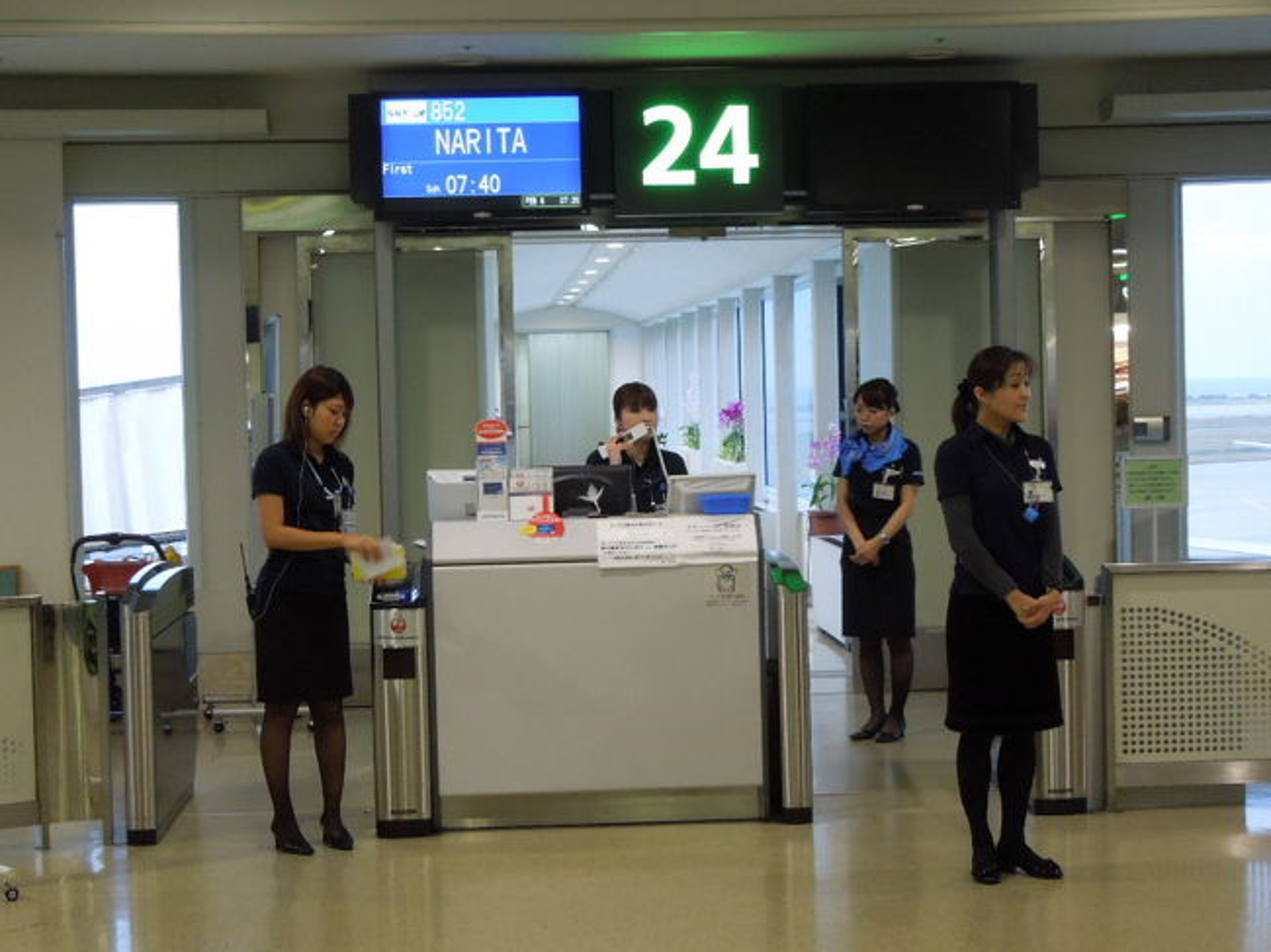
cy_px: 476
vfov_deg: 21.3
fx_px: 2533
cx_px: 636
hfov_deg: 28.2
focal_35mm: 69
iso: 500
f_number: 4.4
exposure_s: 1/15
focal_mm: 12.5
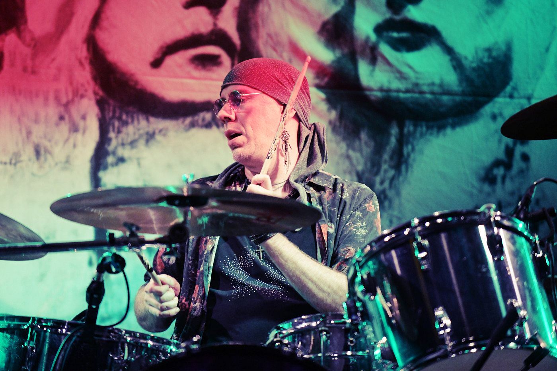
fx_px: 3094
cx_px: 278
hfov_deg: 10.3
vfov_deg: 6.9
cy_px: 186
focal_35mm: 200
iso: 4000
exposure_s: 1/640
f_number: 2.8
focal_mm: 200
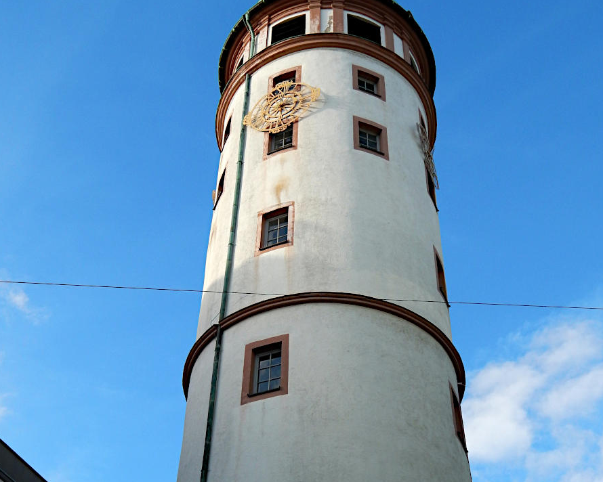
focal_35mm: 50
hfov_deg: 37.3
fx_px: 892
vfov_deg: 30.1
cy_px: 311
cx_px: 302
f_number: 3.4
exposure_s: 1/800
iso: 125
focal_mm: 6.8
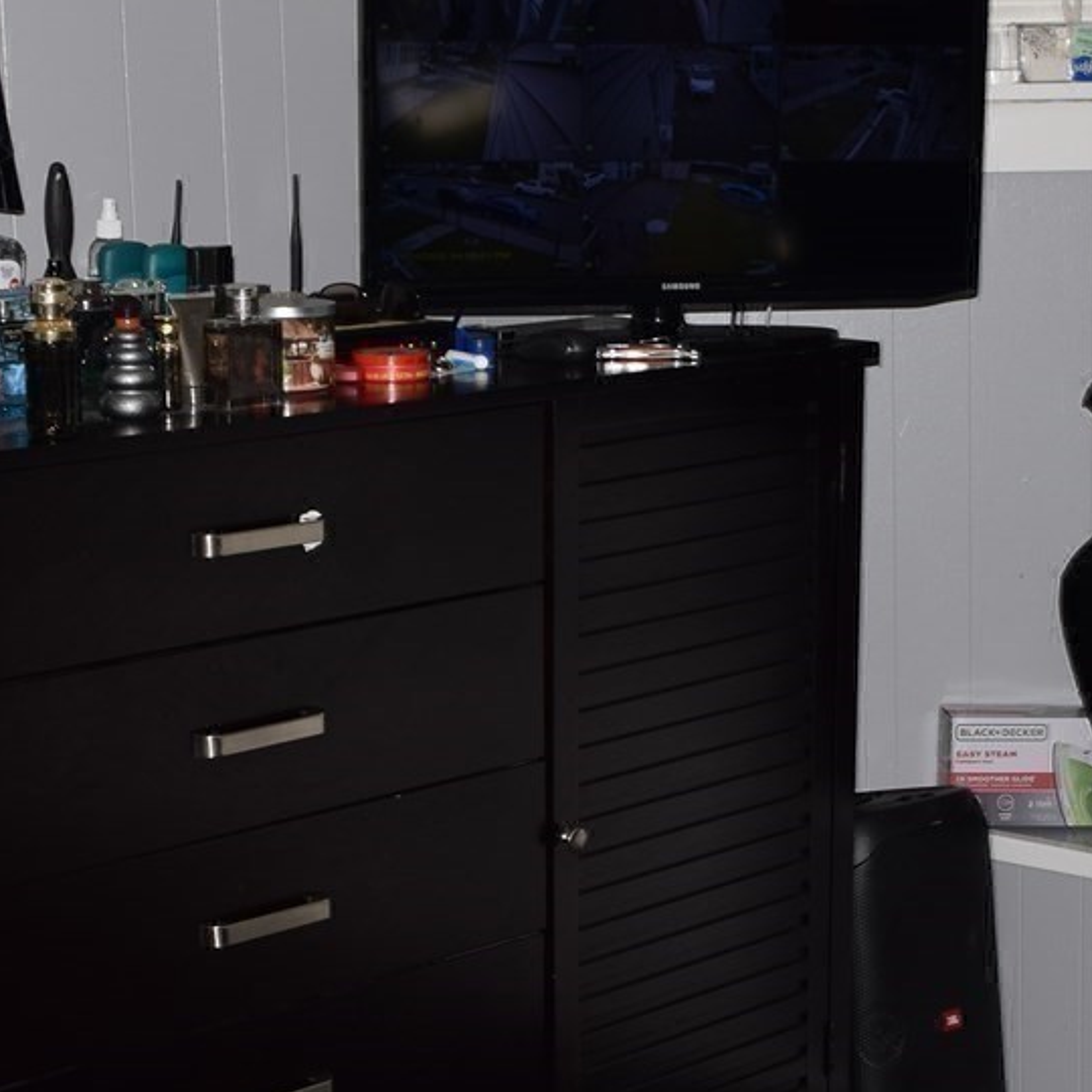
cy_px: 907
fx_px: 3105
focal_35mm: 87
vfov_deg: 19.7
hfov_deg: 19.7
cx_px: 886
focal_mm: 18
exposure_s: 1/125
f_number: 6.3
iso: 100
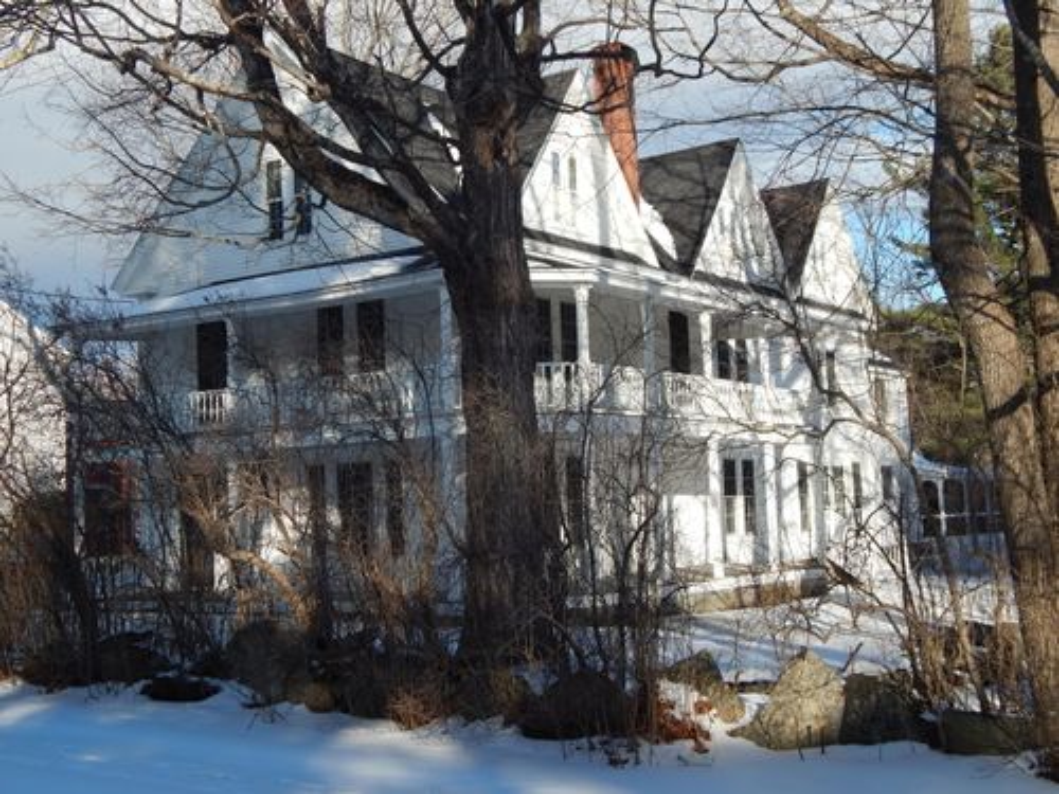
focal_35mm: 49
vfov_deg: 29.7
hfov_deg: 38.9
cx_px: 530
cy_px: 397
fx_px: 1499
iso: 125
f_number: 3.7
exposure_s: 1/640
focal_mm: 8.6
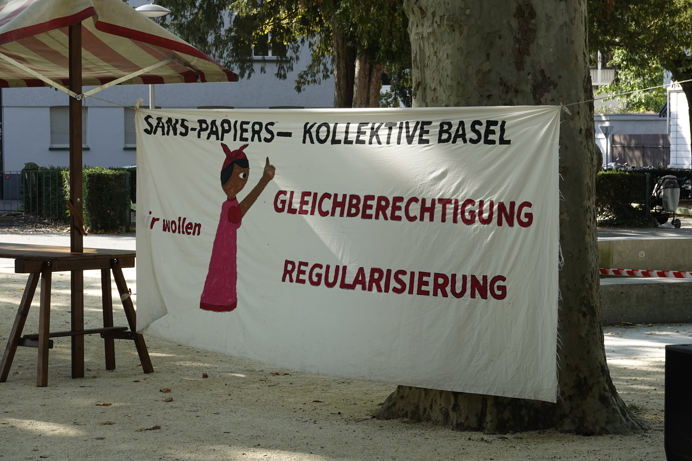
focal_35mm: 84
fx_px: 1615
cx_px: 346
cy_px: 230
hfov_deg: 24.2
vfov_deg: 16.3
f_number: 5
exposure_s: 1/125
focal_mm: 30.85
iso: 125
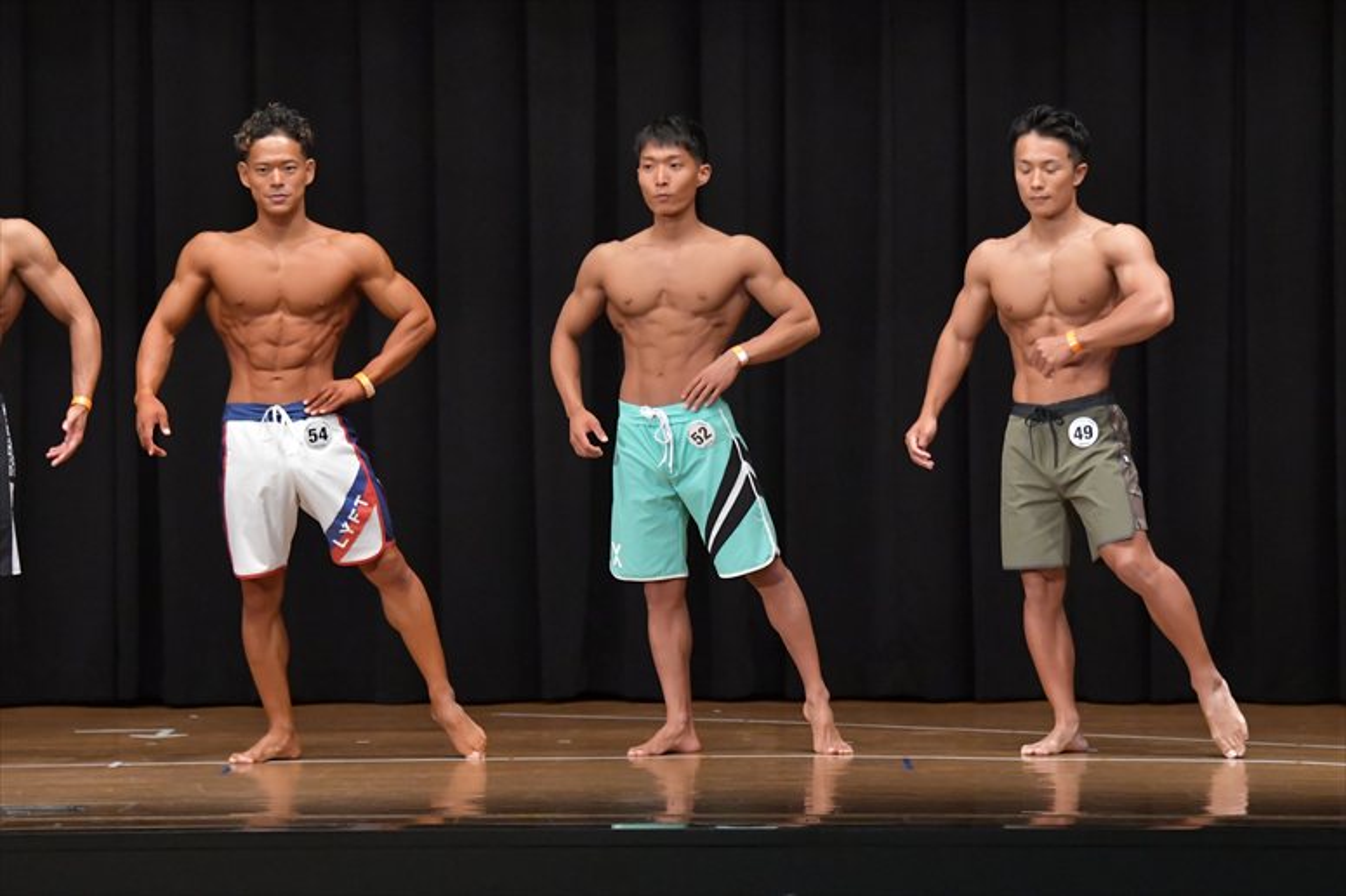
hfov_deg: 10.2
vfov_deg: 6.8
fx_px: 7549
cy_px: 448
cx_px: 673
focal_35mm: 202
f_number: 5.6
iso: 6400
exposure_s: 1/400
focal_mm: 135
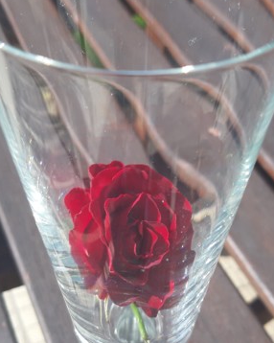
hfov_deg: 28.6
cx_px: 140
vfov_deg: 35.1
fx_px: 538
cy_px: 224
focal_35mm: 53
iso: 40
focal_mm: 3.93
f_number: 1.7
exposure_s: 1/481
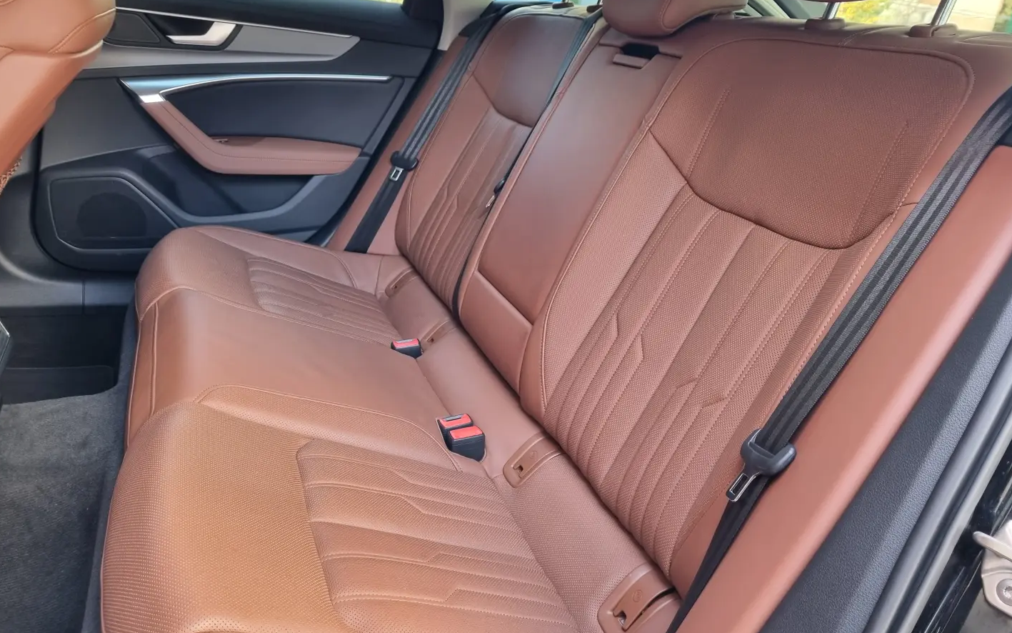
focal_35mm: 28
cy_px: 261
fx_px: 772
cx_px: 509
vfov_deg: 44.4
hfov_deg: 66.5
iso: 320
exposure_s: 1/100
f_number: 1.8
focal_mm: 5.4
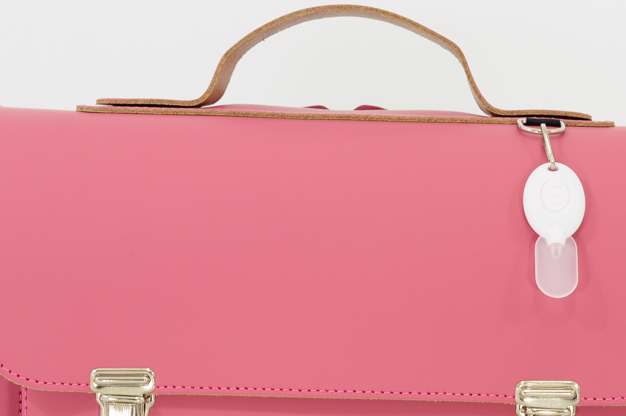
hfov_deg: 12.4
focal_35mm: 166
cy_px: 320
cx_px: 349
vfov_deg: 8.2
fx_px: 2883
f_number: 9
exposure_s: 1/25
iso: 200
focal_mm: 55
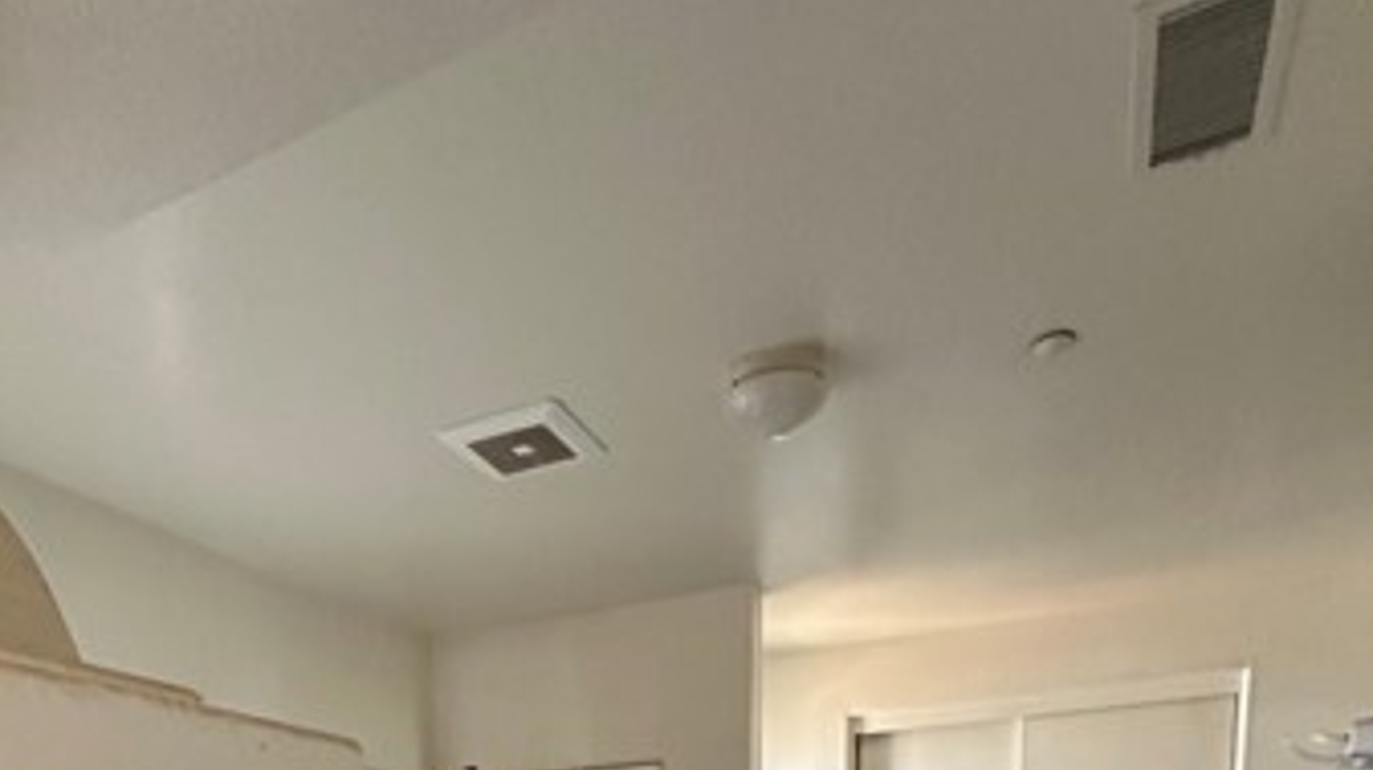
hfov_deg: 65.2
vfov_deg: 29.8
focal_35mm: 29
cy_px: 1059
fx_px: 1055
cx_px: 521
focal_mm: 2.22
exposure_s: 1/60
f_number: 2.2
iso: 500
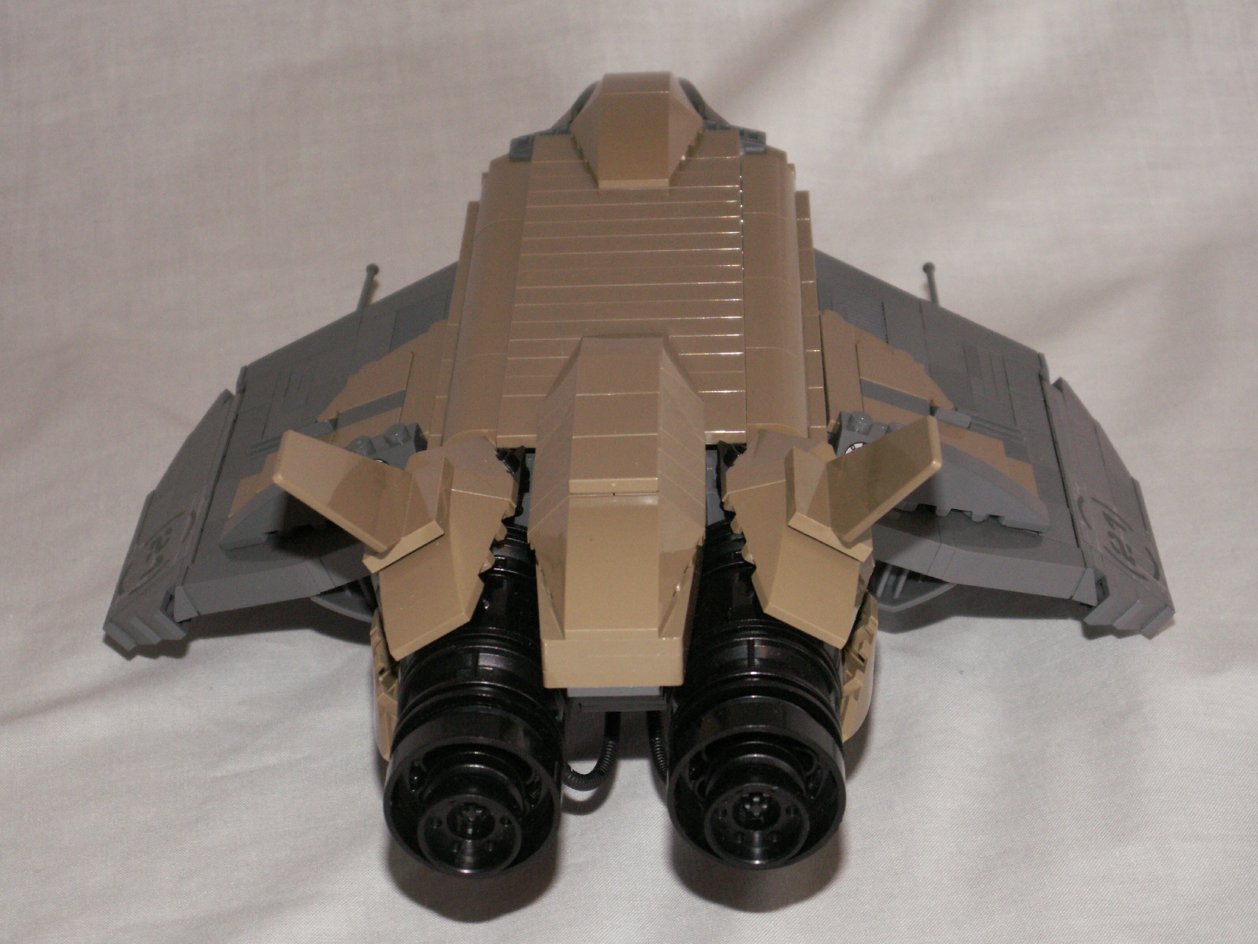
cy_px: 472
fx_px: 2762
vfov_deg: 19.4
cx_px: 629
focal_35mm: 76
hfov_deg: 25.7
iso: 160
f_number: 3.2
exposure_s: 1/80
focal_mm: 12.71
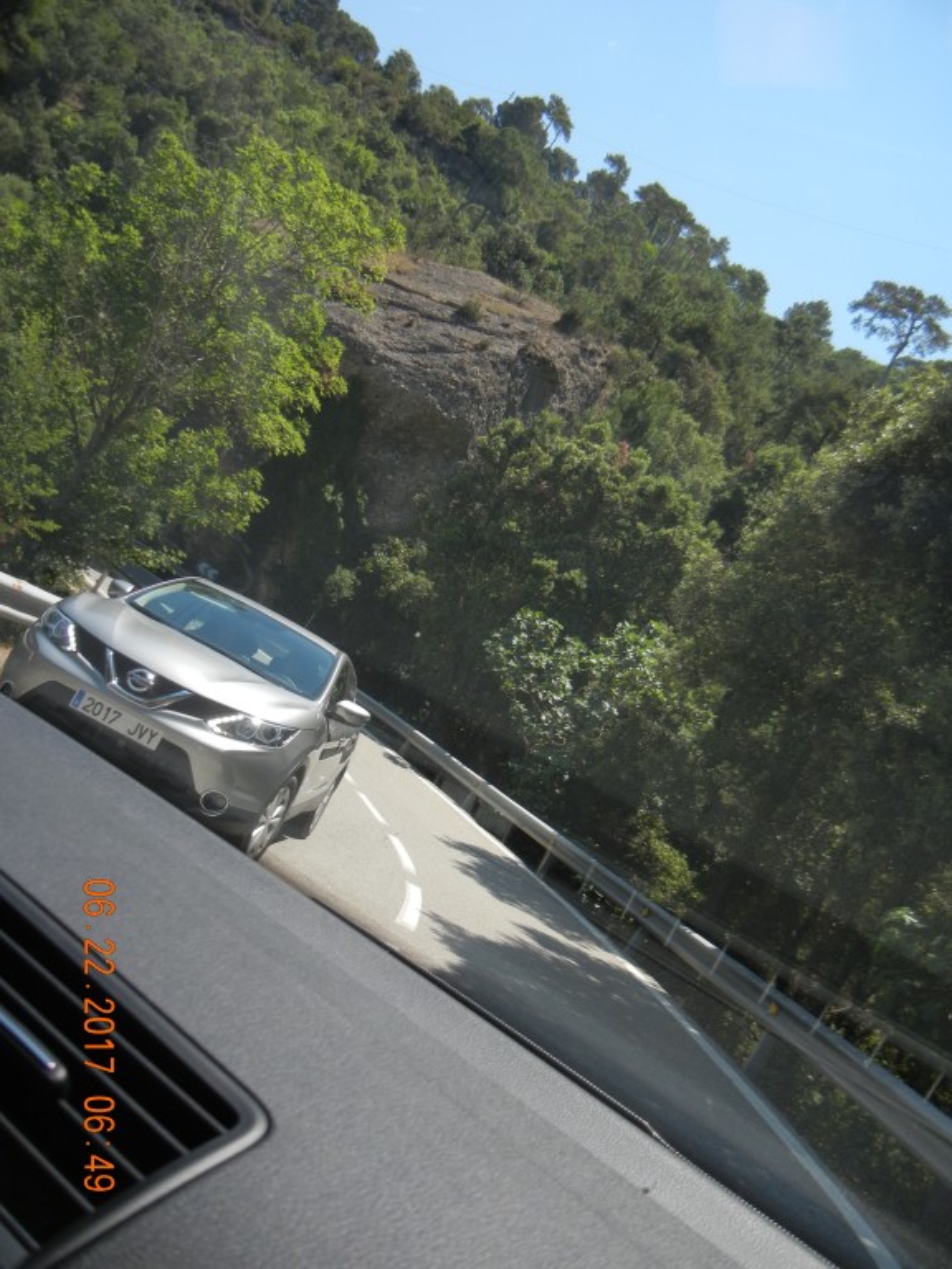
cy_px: 634
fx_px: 1100
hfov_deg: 46.8
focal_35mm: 30
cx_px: 476
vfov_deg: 60.0
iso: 160
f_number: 3.5
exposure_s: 1/858
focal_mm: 5.4
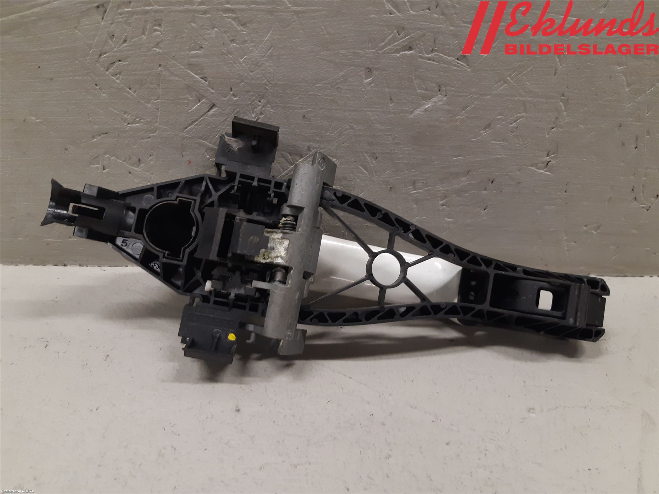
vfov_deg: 53.1
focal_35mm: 26
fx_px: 495
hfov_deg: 67.3
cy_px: 247
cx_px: 330
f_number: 1.7
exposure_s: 1/50
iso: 160
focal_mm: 3.93
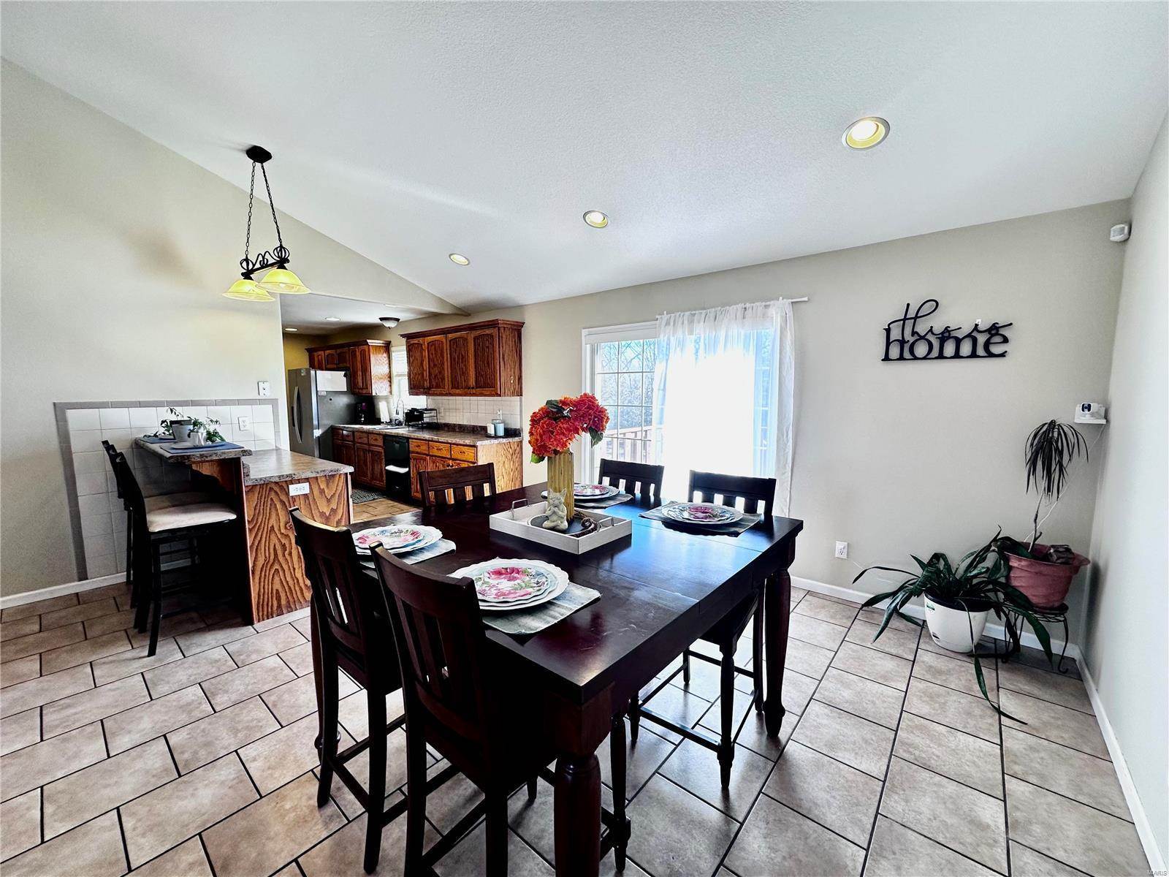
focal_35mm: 14
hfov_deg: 102.1
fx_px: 473
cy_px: 438
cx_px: 584
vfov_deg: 85.7
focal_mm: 2.22
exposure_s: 1/120
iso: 125
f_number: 2.2
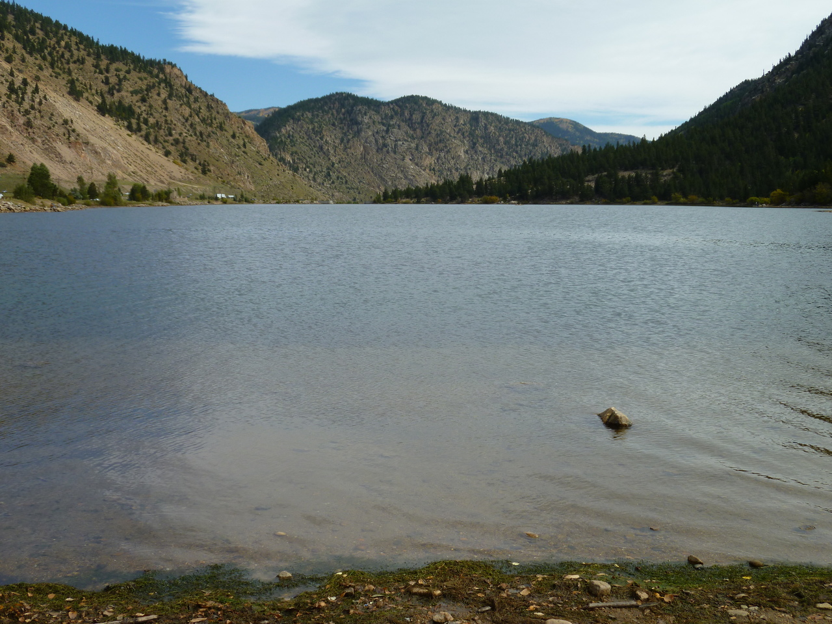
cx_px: 416
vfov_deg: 36.0
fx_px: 961
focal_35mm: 40
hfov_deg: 46.8
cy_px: 312
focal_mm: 7.2
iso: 80
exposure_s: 1/400
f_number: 4
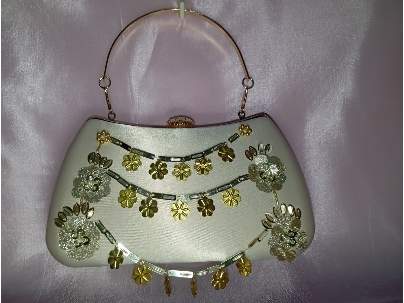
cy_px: 152
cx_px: 202
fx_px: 327
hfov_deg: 63.4
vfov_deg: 49.7
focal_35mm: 28
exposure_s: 1/50
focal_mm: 4.25
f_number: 1.8
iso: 83
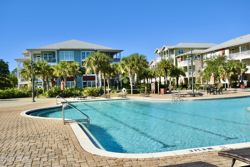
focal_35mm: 36
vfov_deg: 36.9
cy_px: 84
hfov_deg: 53.1
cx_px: 125
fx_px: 250
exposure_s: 1/200
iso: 100
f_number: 10
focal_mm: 24
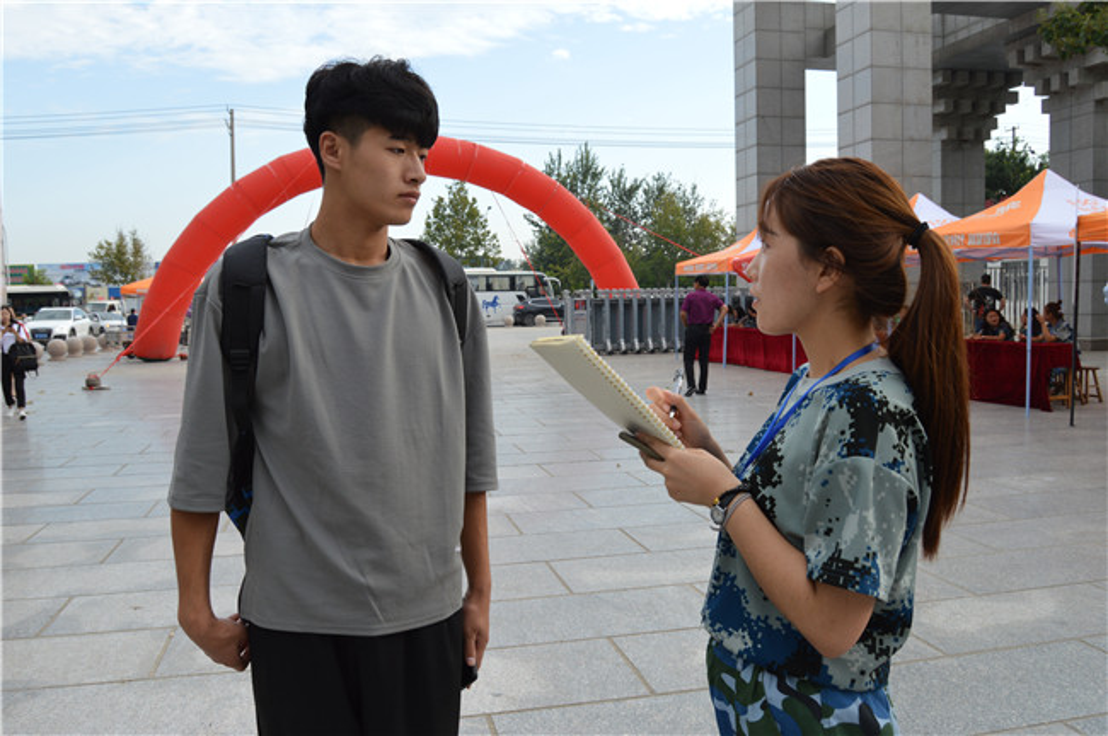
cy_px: 368
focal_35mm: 30
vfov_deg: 43.5
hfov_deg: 62.0
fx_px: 922
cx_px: 554
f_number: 7.1
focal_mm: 20
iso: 200
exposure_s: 1/200
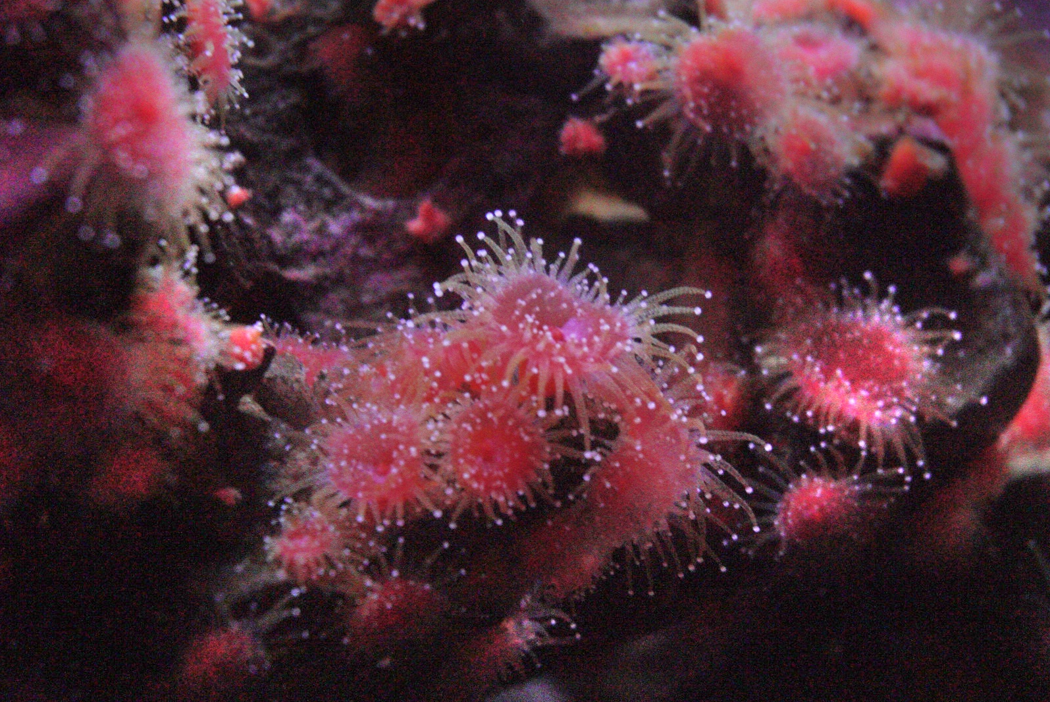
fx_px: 2218
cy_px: 350
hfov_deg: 26.6
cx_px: 521
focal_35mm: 76
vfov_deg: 18.0
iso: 6400
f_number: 5.6
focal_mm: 50
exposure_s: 1/80
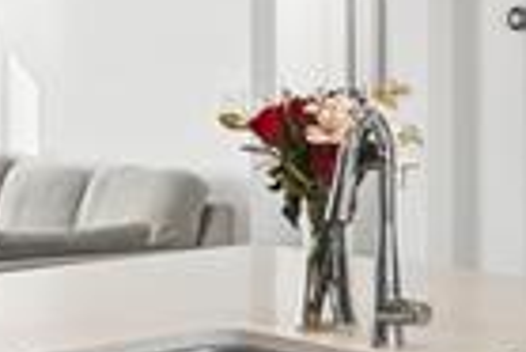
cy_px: 53
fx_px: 1506
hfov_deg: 18.1
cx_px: 730
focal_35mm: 103
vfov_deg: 13.2
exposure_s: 1/3
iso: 400
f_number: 10
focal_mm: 14
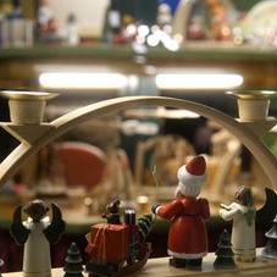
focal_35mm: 76
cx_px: 129
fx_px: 688
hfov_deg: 22.8
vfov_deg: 22.7
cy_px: 182
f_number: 5.6
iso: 640
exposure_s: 1/60
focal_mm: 30
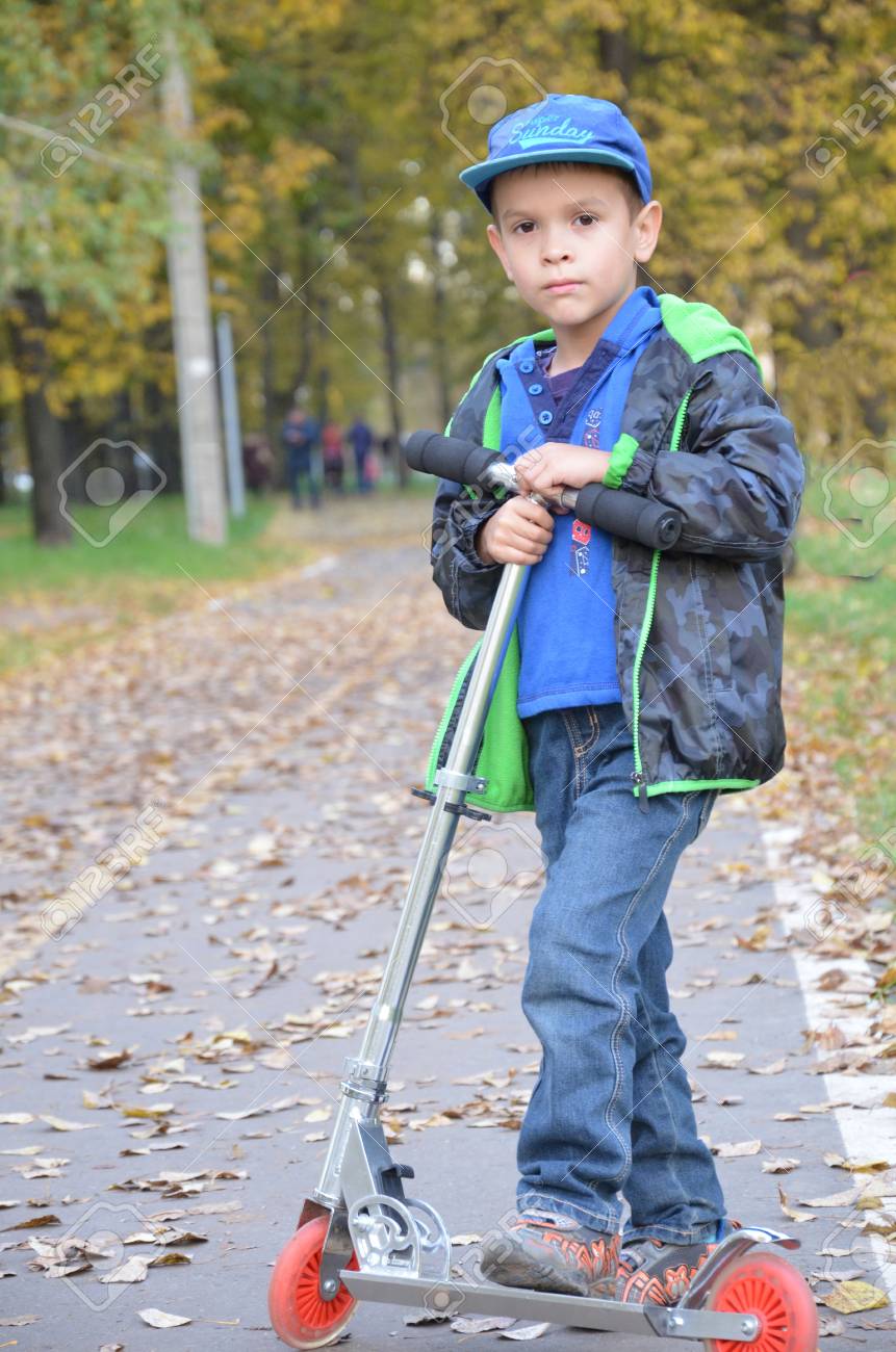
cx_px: 448
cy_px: 676
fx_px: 5175
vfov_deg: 14.9
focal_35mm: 138
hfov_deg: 9.9
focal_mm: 92
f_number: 5.6
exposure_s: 1/60
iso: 1100
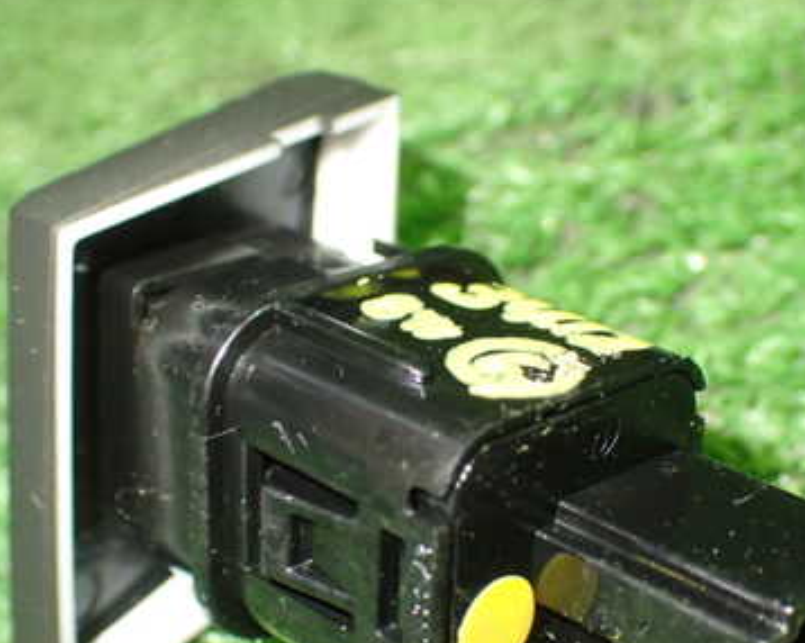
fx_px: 1714
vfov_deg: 21.2
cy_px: 420
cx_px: 447
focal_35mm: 72
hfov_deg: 26.4
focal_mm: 7.84
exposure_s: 1/40
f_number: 2.9
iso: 1000
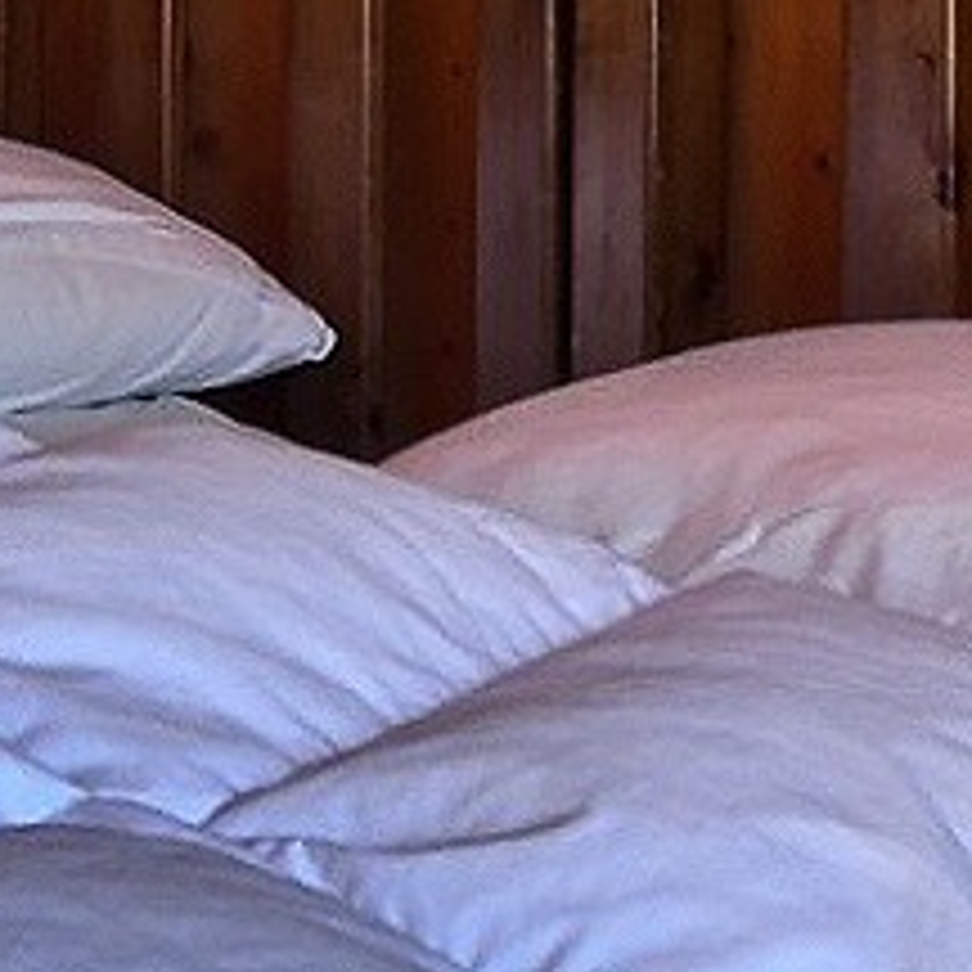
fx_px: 3844
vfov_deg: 13.5
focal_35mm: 121
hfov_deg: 12.8
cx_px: -896
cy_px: -542
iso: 400
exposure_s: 1/2
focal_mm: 10
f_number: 9
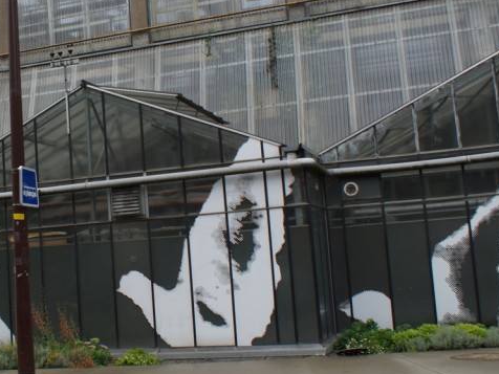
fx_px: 894
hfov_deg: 30.2
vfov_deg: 23.6
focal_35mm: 62
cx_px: 77
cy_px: 133
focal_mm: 20
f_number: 5.6
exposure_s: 1/400
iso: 100
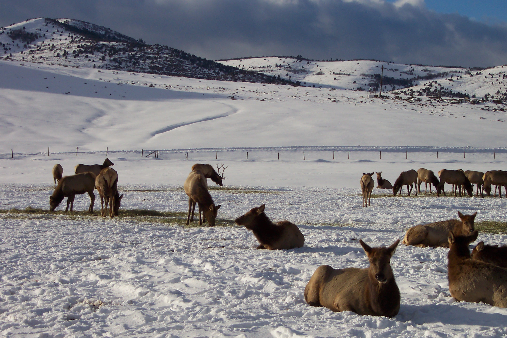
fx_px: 1253
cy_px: 169
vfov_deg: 15.4
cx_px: 254
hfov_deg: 22.9
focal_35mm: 89
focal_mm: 18.7
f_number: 8
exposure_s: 1/1000
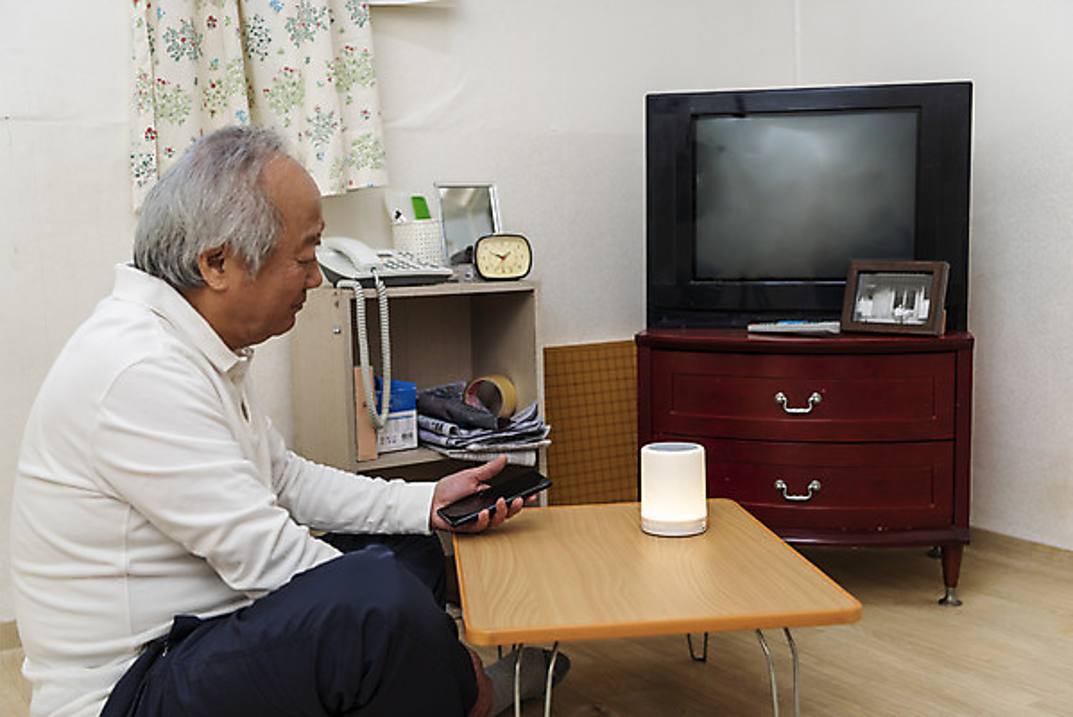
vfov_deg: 33.4
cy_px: 358
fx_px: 1193
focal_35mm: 40
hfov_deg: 48.4
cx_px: 536
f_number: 2.8
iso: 200
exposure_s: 1/125
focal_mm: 40
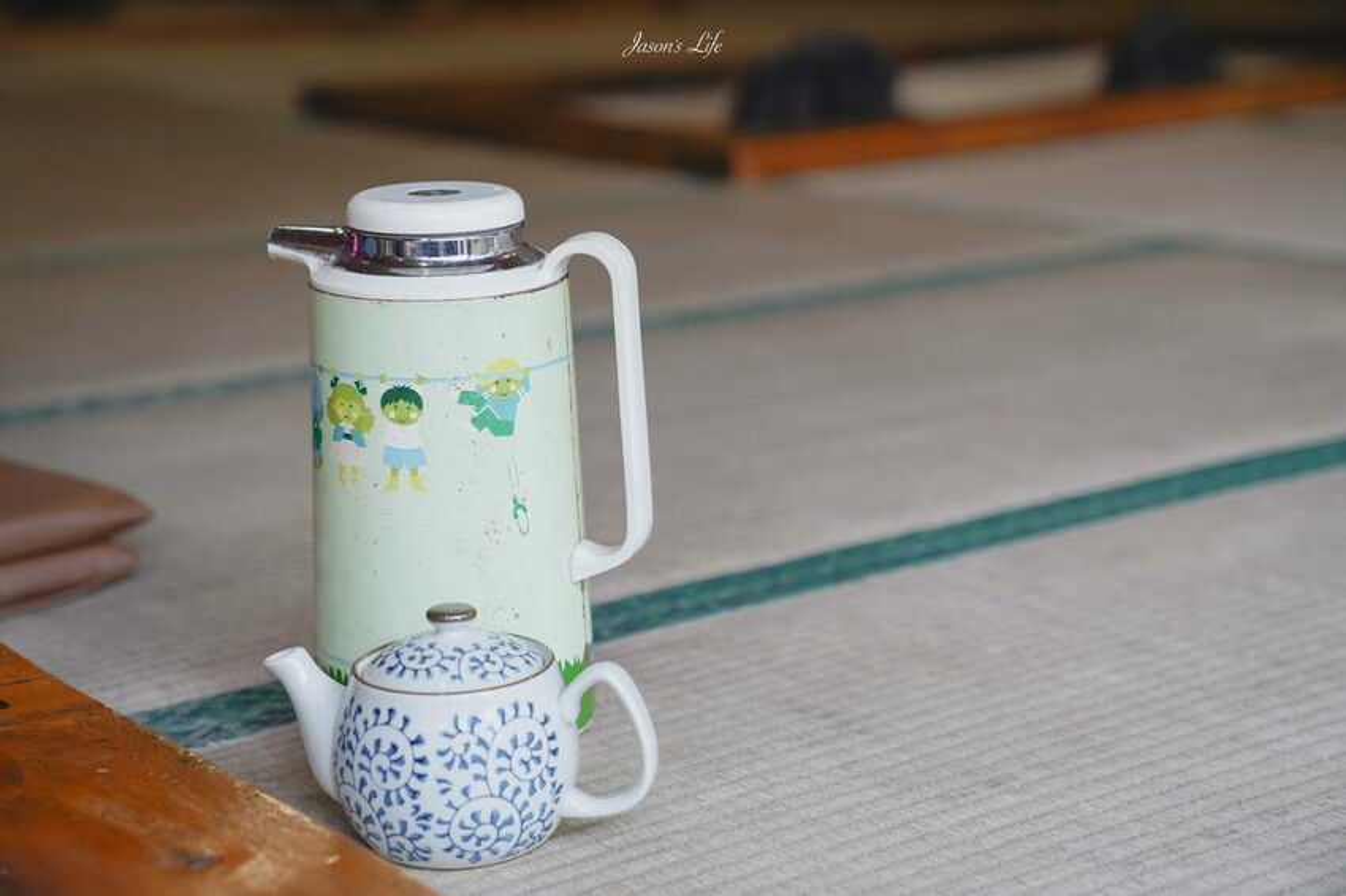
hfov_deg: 28.9
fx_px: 2616
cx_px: 673
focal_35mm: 70
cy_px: 448
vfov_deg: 19.4
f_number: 3.2
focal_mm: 70
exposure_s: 1/80
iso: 400
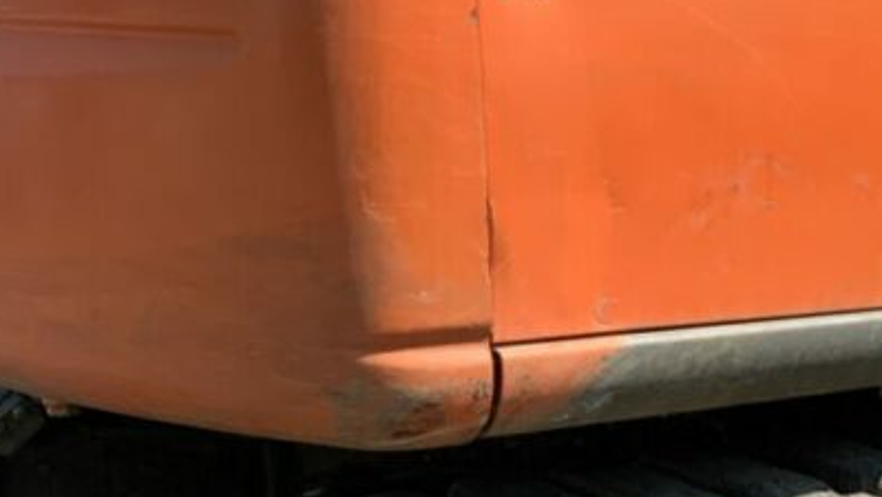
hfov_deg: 24.2
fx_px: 1895
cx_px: 1010
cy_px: 696
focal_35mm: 81
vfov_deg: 14.2
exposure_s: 1/997
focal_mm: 3
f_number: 1.8
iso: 16
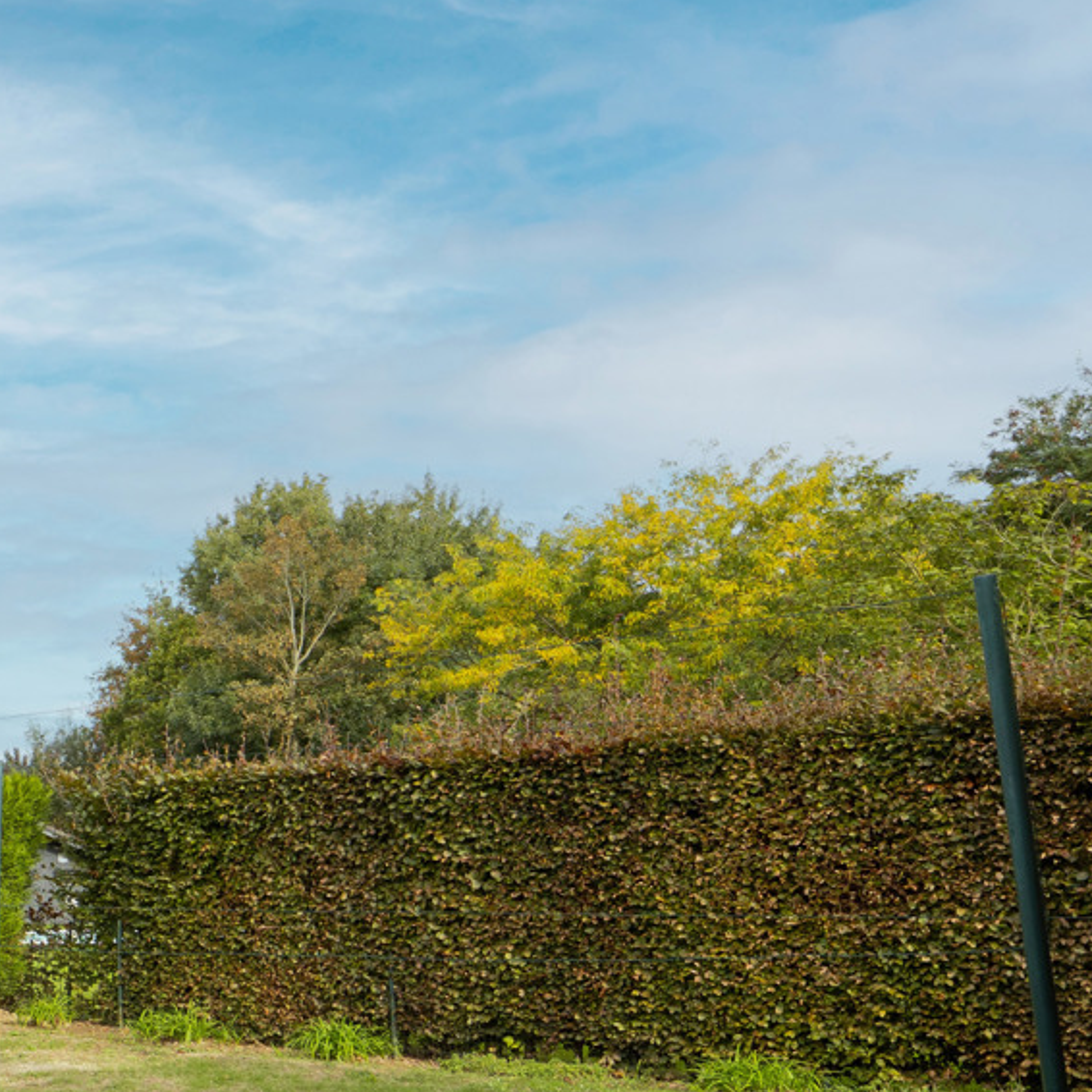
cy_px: 751
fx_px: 1428
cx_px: -257
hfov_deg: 33.2
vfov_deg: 41.2
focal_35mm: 40
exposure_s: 1/320
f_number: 4
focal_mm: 8
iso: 200
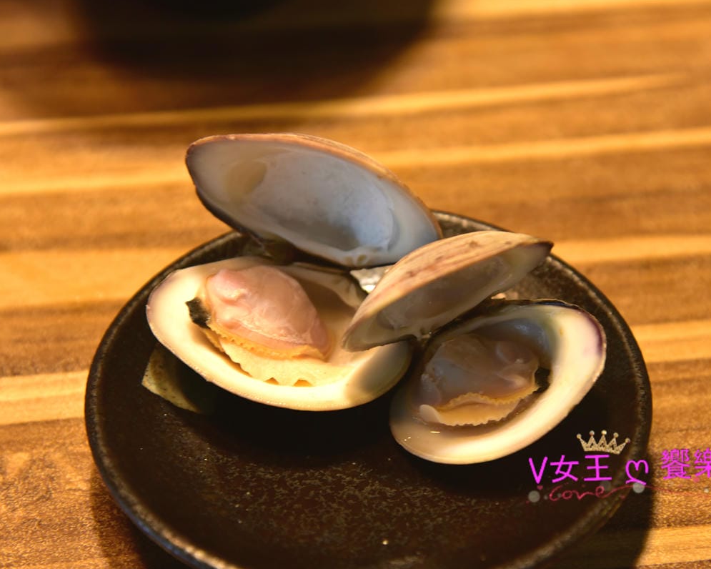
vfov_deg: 13.9
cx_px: 372
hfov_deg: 17.3
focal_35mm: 111
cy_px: 284
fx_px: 2336
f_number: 5
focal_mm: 98
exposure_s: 1/30
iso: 1600
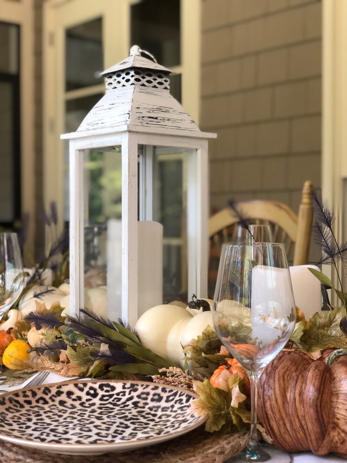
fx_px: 695
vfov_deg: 36.8
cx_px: 174
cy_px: 232
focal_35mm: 52
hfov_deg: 28.0
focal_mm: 6
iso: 100
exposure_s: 1/60
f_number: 2.4
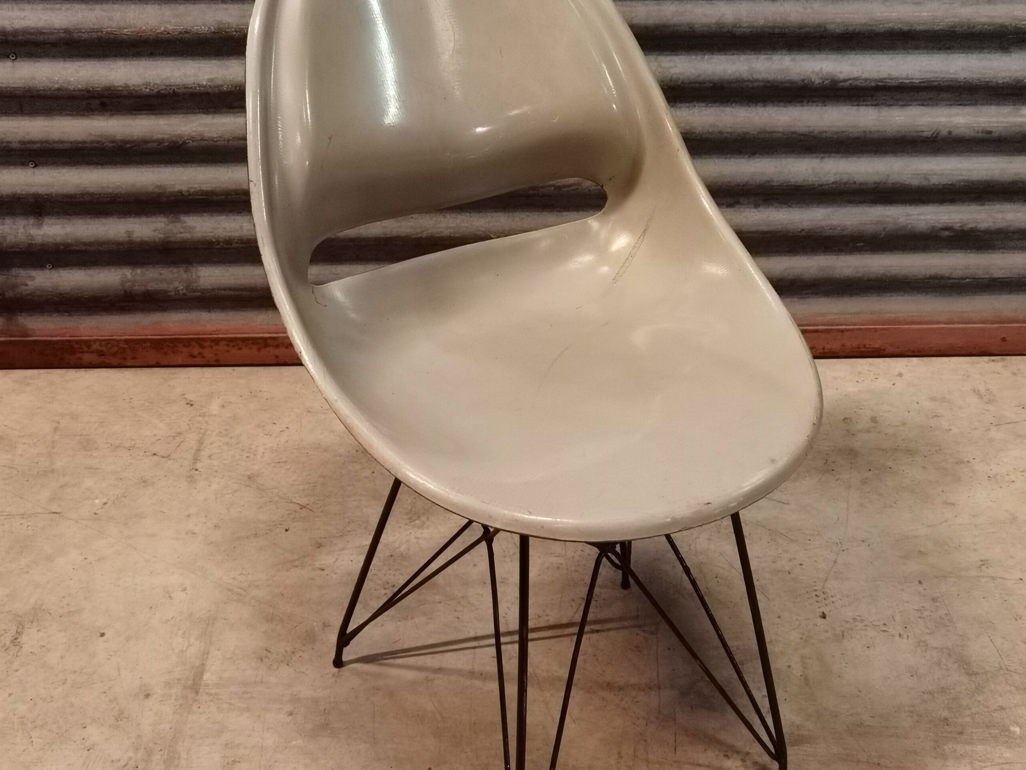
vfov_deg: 31.5
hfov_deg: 41.2
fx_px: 1364
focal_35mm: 46
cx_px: 545
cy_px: 373
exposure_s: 1/33.3
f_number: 1.9
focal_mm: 6.71
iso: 640
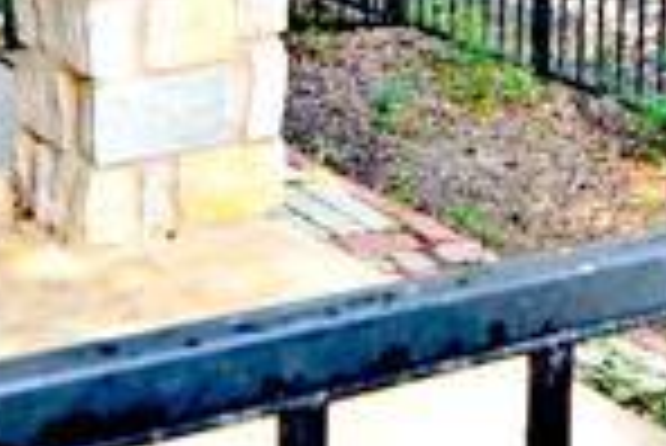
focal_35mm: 97
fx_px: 1796
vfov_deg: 12.9
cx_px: 648
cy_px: -345
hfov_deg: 20.4
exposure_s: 1/200
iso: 400
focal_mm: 14
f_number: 7.1
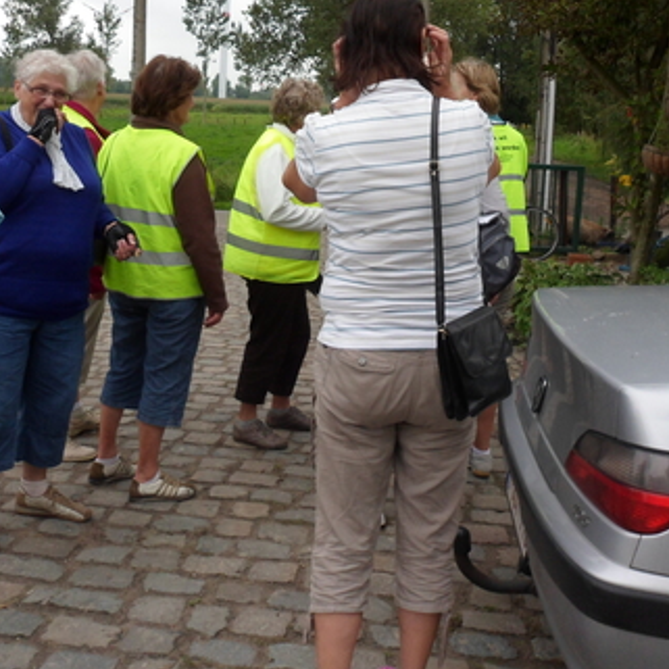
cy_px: 215
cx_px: 348
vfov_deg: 38.7
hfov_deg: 39.2
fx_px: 940
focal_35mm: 43
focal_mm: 4.9
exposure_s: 1/180
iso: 80
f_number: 3.3
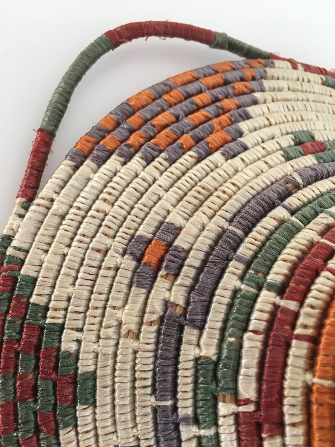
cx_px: 168
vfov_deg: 61.7
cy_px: 224
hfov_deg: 48.2
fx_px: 374
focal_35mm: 29
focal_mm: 4.15
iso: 32
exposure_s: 1/33
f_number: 2.2
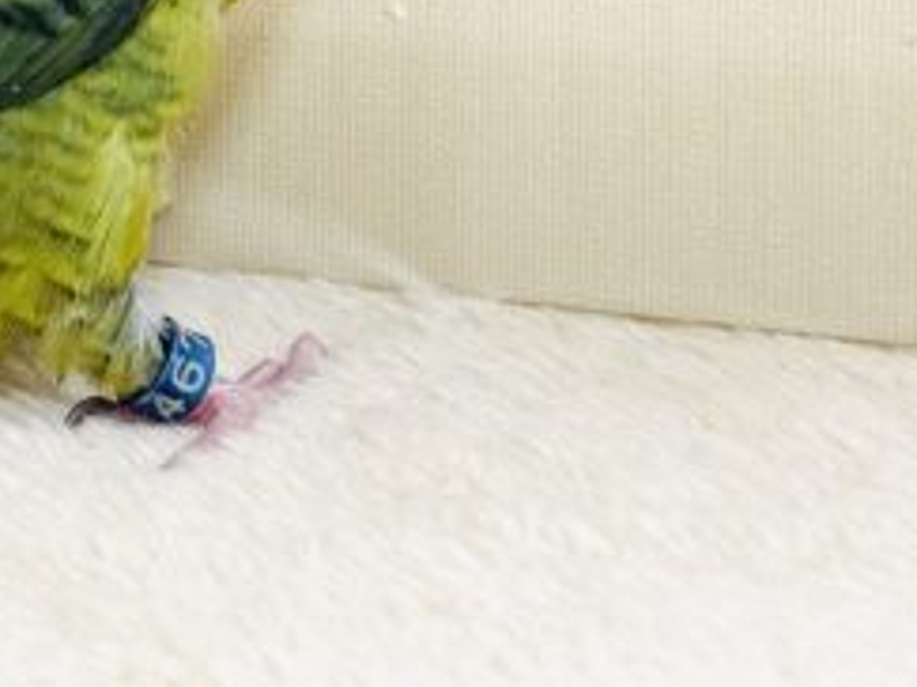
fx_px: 3627
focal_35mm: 137
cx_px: -64
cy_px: -170
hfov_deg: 14.1
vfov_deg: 10.6
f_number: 2
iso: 160
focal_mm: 6
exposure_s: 1/99
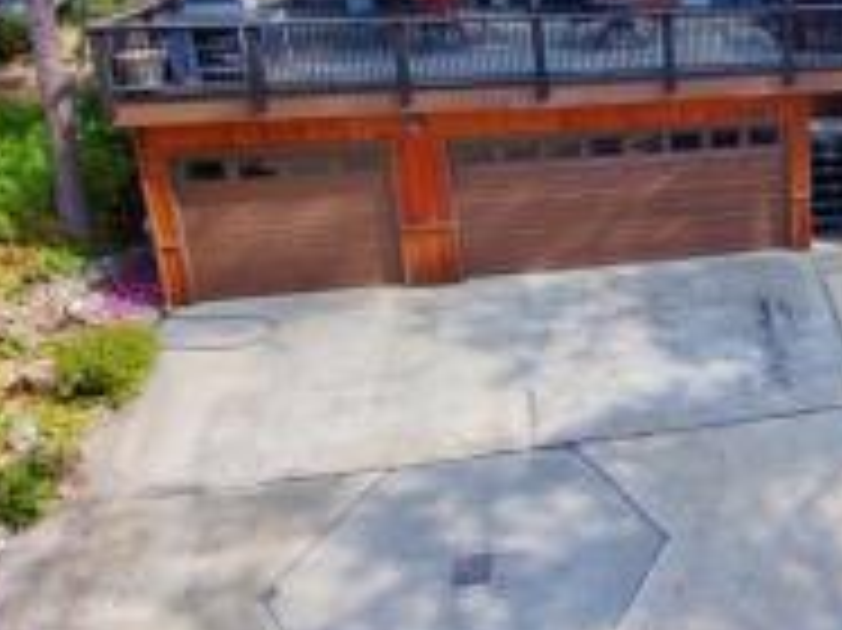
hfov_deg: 37.1
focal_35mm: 45
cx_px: 869
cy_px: 166
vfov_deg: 31.6
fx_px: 1094
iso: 100
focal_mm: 3.7
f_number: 2.8
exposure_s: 1/313
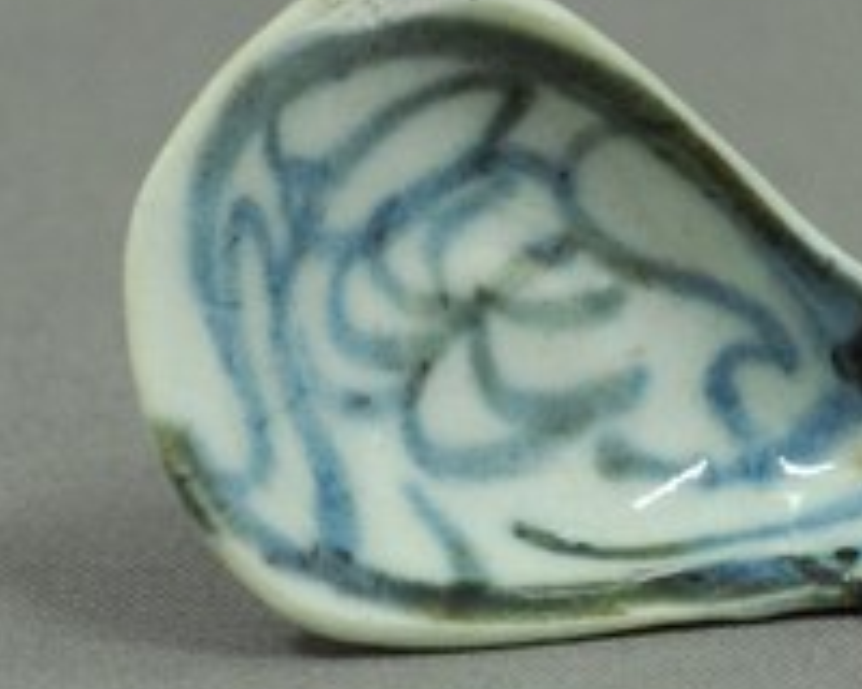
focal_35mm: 270
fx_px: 6888
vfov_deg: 5.7
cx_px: 784
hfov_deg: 7.1
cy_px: 370
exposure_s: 1/10
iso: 1000
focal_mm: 60
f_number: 8
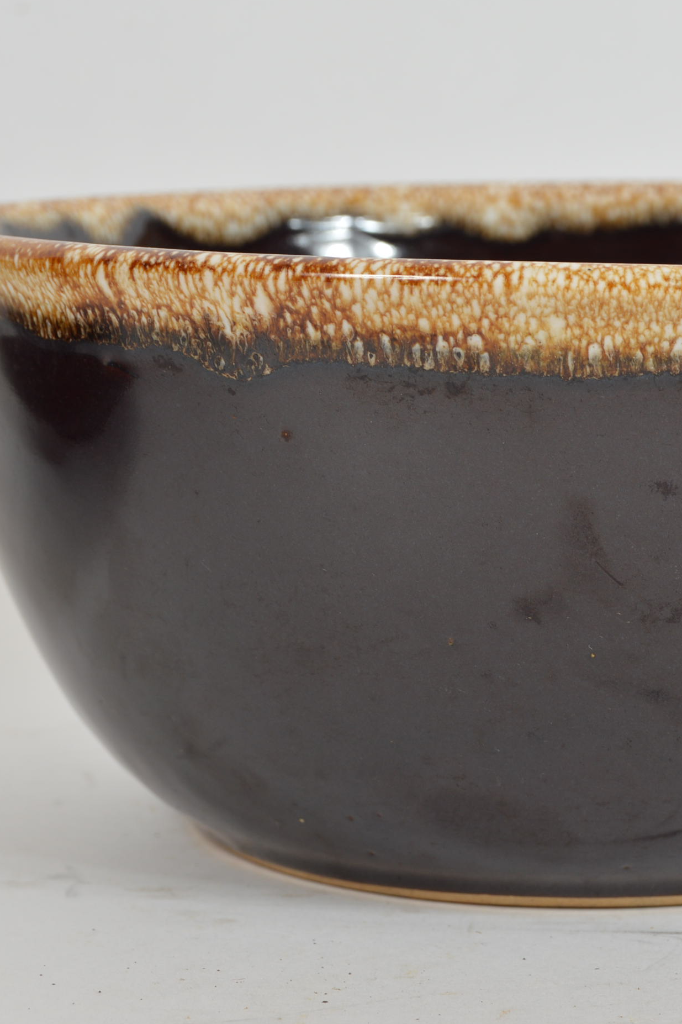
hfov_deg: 10.2
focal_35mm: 134
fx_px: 3803
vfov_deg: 15.3
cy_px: 501
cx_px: 579
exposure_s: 1/80
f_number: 9
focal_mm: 55
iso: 100
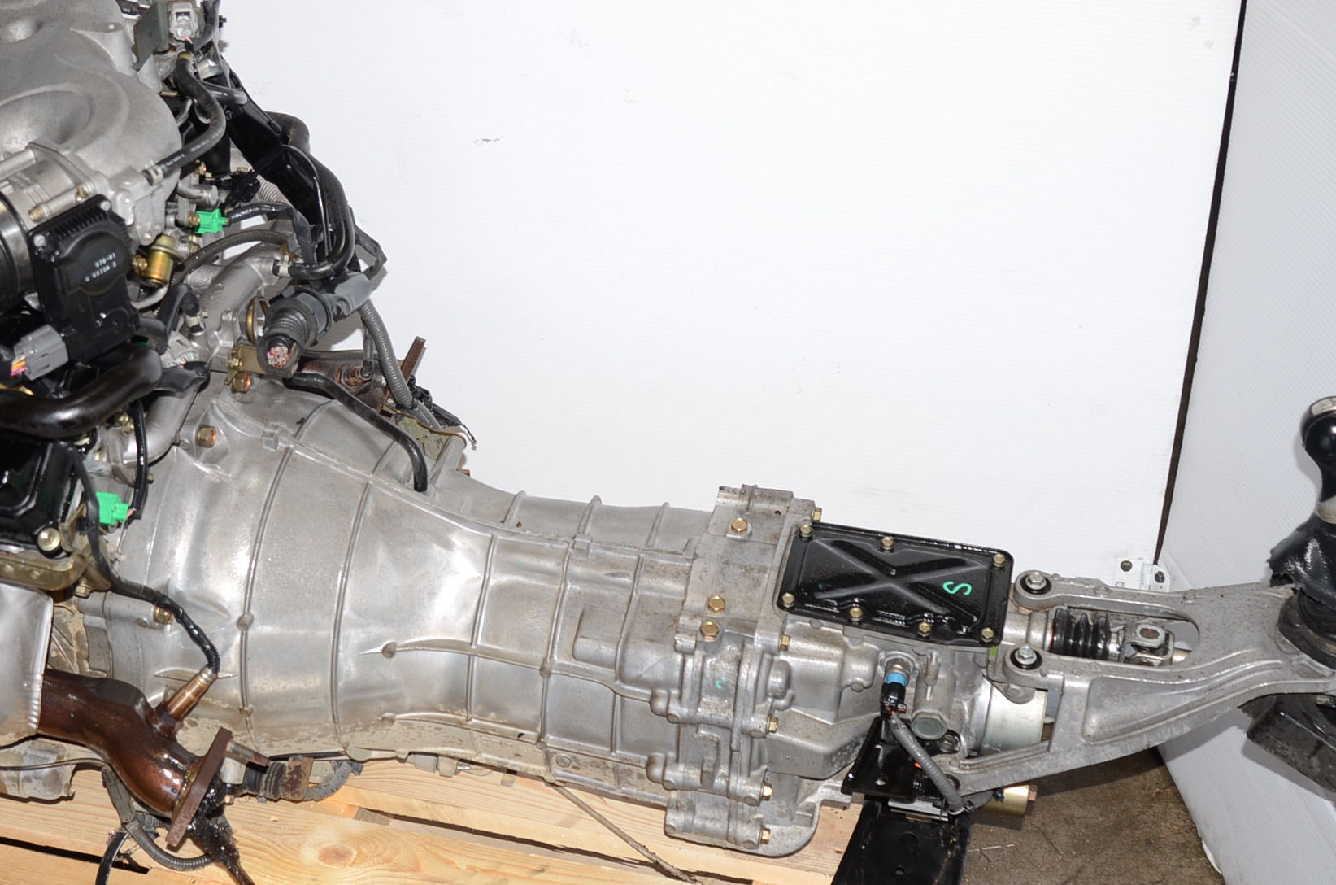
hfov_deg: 36.7
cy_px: 414
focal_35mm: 54
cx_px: 475
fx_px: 2000
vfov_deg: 24.9
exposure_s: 1/100
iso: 100
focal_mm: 24
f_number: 4.5
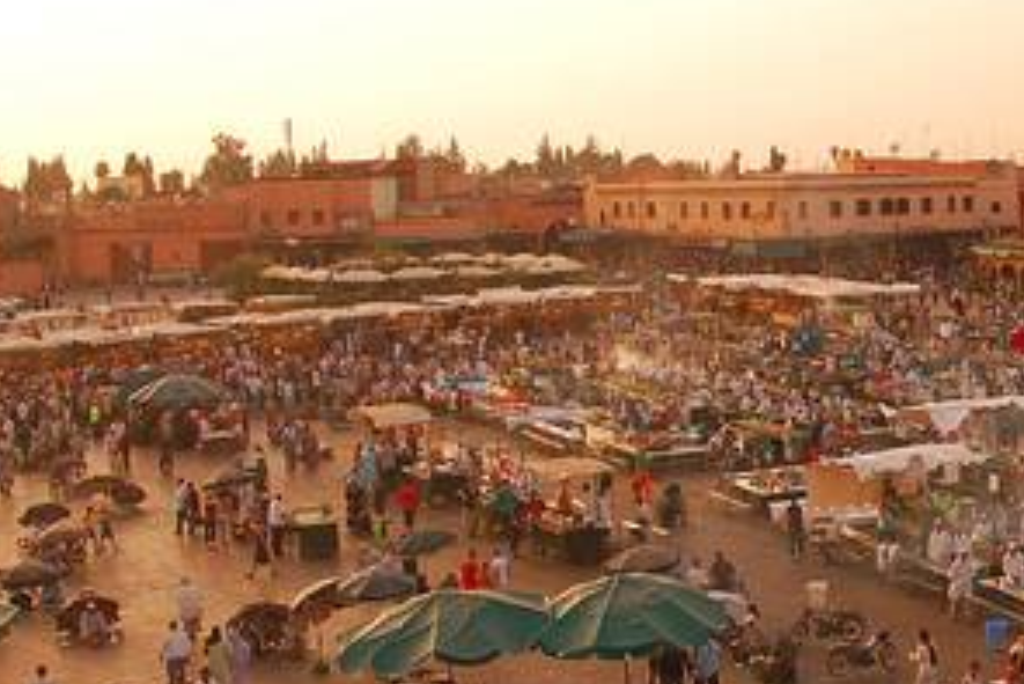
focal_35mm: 62
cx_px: 958
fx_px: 1771
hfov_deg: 30.6
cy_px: 312
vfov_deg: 21.9
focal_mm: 17
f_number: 6.3
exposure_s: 1/200
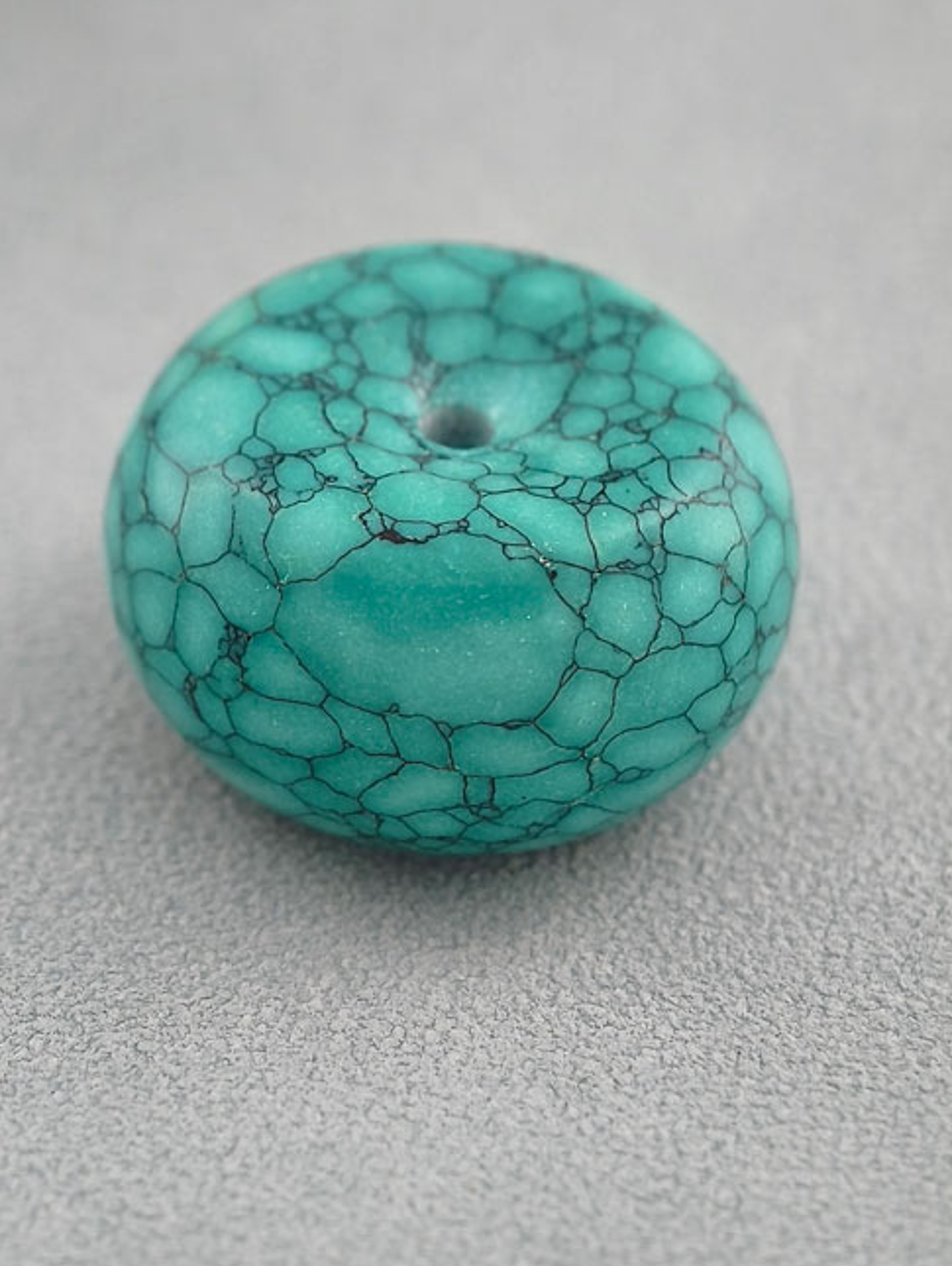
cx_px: 110
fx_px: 5564
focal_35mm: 152
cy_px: 307
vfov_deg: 12.9
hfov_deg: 9.7
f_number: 2.67
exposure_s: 1/160
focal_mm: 22.48
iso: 125
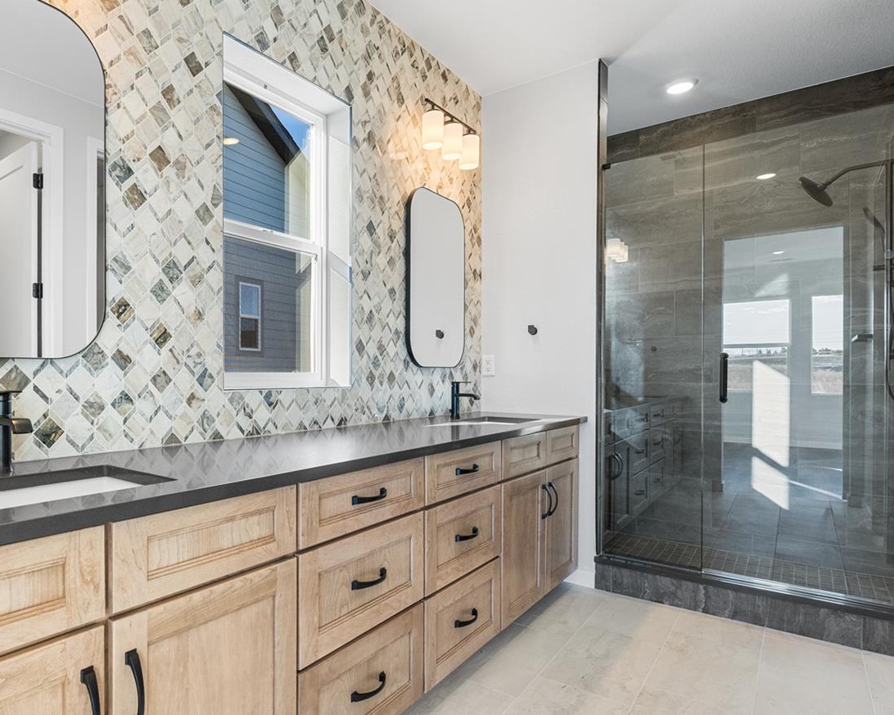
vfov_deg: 61.5
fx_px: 600
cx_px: 280
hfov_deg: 70.7
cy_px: 382
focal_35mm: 23
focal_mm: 16.5
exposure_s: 1/40
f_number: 8
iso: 640
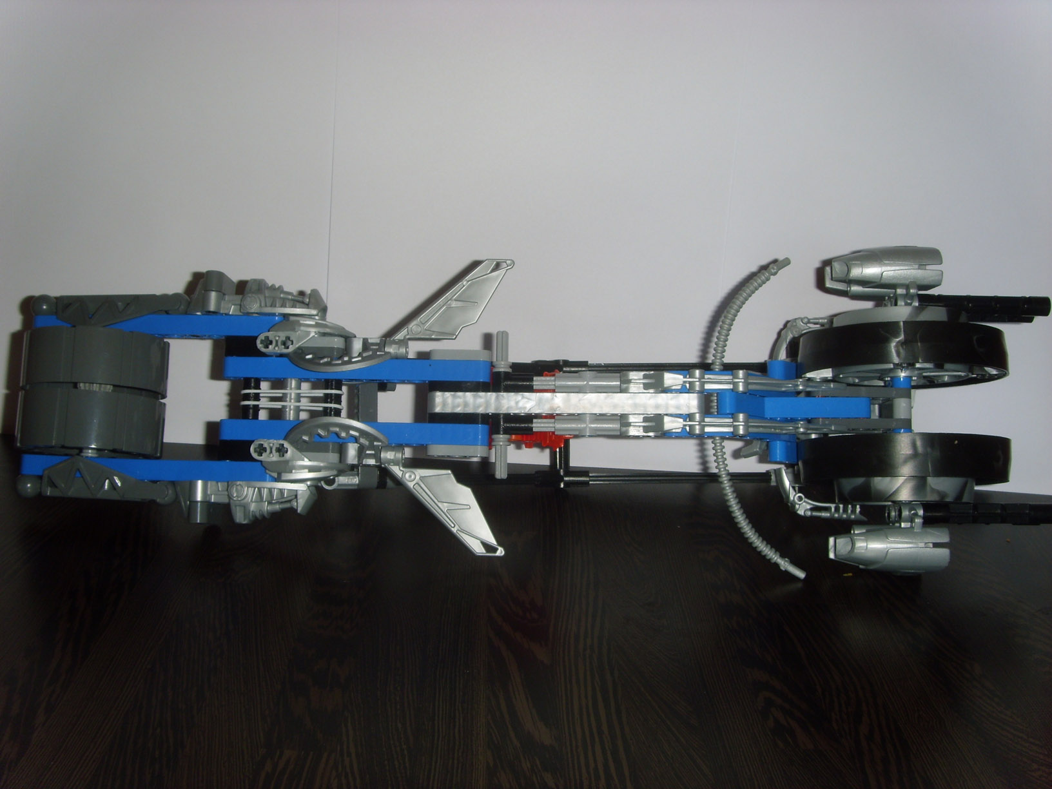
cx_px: 526
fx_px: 942
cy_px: 394
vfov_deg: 45.4
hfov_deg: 58.4
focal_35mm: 31
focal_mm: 6.3
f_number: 6.3
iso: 50
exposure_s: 1/30
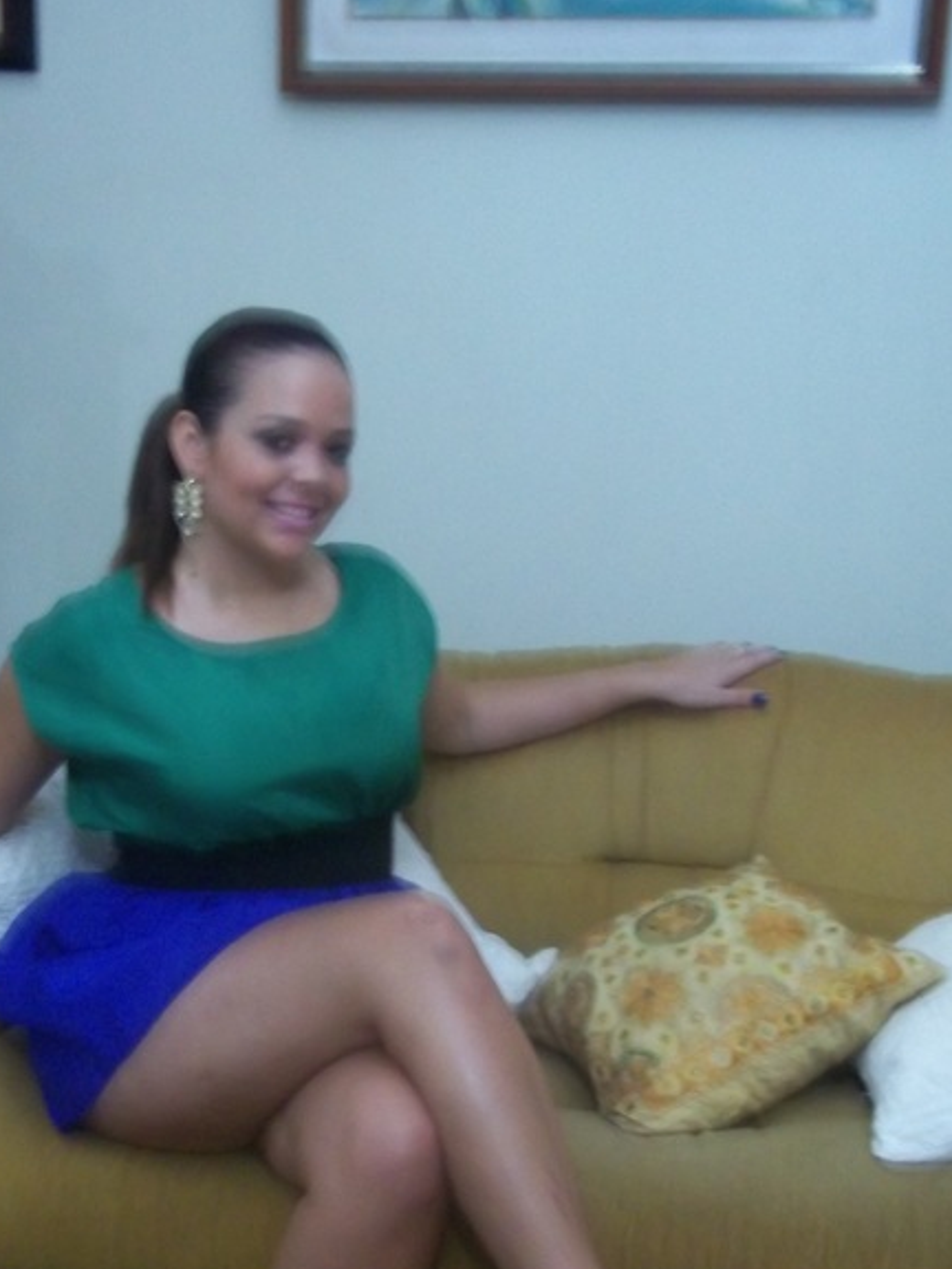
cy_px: 809
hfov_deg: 29.0
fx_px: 1833
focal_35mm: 50
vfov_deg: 37.9
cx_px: 386
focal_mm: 6.5
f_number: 3.1
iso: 320
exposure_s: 1/8
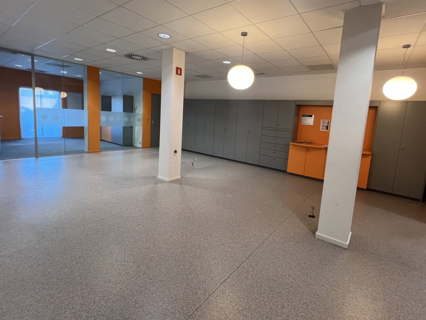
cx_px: 220
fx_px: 197
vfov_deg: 77.8
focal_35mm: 16
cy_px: 140
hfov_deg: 94.5
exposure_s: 1/50
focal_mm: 1.57
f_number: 1.8
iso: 160
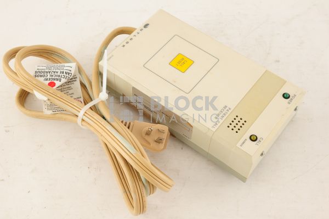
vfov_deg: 26.9
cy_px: 110
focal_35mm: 50
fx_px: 457
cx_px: 164
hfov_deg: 39.6
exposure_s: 1/125
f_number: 13
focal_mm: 50
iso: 1600
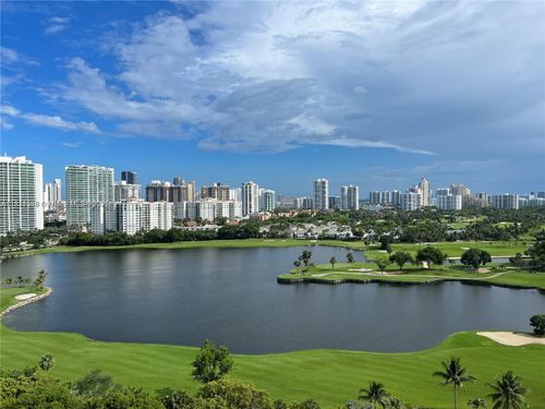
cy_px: 204
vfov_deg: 53.1
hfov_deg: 67.3
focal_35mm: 26
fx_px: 409
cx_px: 272
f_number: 1.5
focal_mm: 5.7
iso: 50
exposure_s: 1/5882
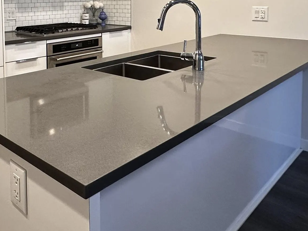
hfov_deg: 48.1
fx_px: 329
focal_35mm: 37
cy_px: 17
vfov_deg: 36.0
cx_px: 74
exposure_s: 1/120
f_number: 2.2
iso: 200
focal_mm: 2.22
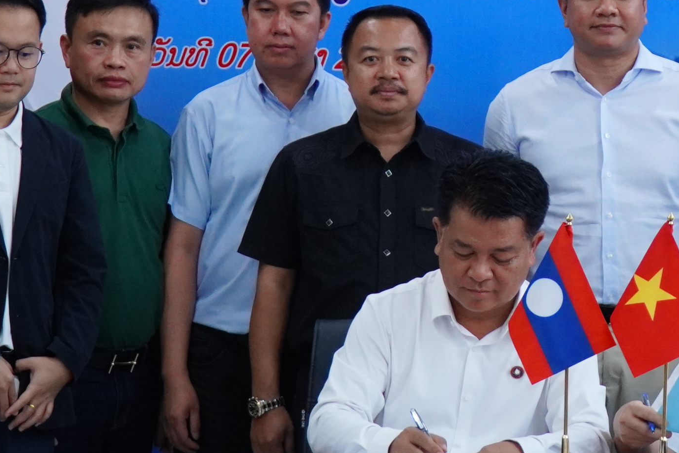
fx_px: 3471
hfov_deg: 11.1
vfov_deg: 7.4
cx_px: 571
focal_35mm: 184
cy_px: -55
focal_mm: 40
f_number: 4
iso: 1250
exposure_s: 1/125
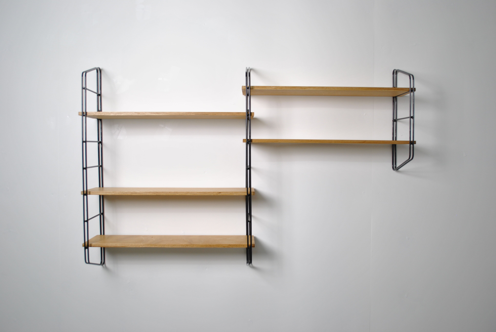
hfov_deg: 57.2
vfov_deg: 40.1
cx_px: 248
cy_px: 166
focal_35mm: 33
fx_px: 455
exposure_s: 1/40
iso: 200
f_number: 4
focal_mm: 22
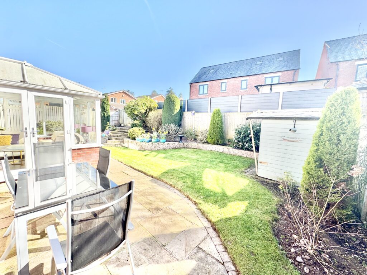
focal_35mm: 14
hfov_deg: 102.1
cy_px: 138
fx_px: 148
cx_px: 184
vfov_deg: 85.7
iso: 40
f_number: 2.2
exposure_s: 1/462
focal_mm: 2.22
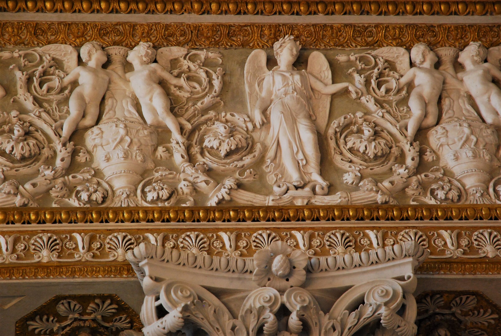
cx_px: 250
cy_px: 168
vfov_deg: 10.8
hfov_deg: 16.1
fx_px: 1777
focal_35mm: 128
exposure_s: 1/80
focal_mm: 85
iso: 800
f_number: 6.3
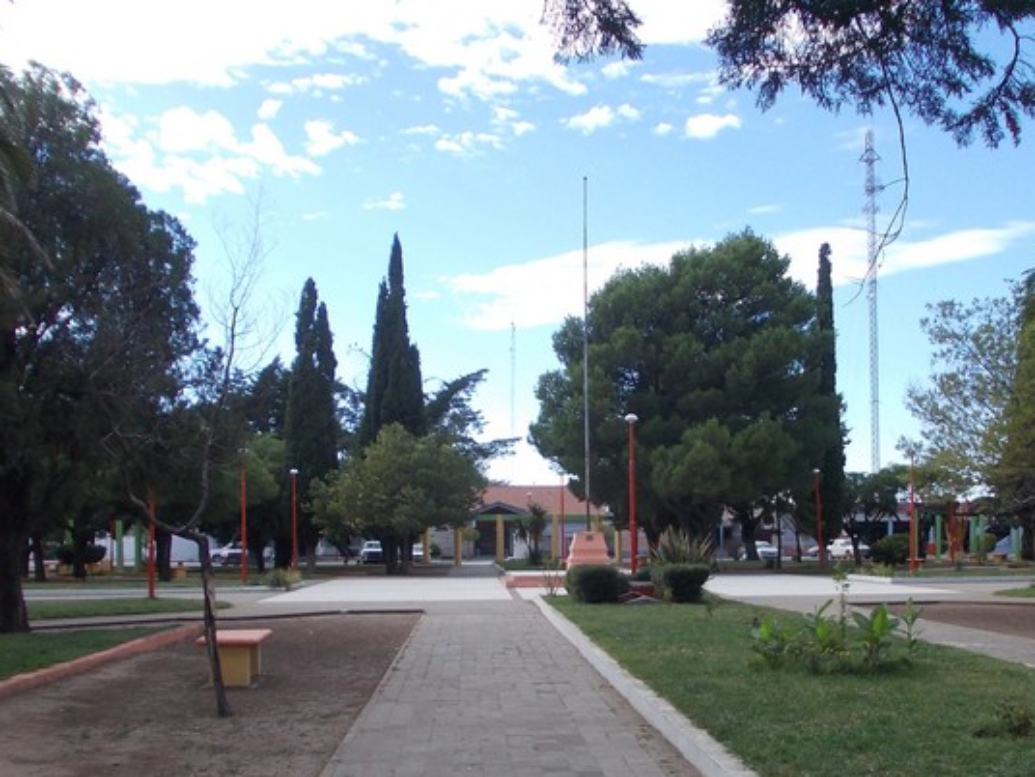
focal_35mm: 40
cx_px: 629
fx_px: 1196
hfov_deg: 46.5
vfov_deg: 35.5
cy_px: 533
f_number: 5.4
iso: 80
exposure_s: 1/160
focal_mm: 4
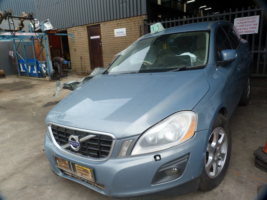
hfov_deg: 69.4
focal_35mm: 25
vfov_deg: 54.9
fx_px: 193
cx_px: 134
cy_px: 100
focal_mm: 4.5
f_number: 4
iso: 80
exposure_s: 1/125
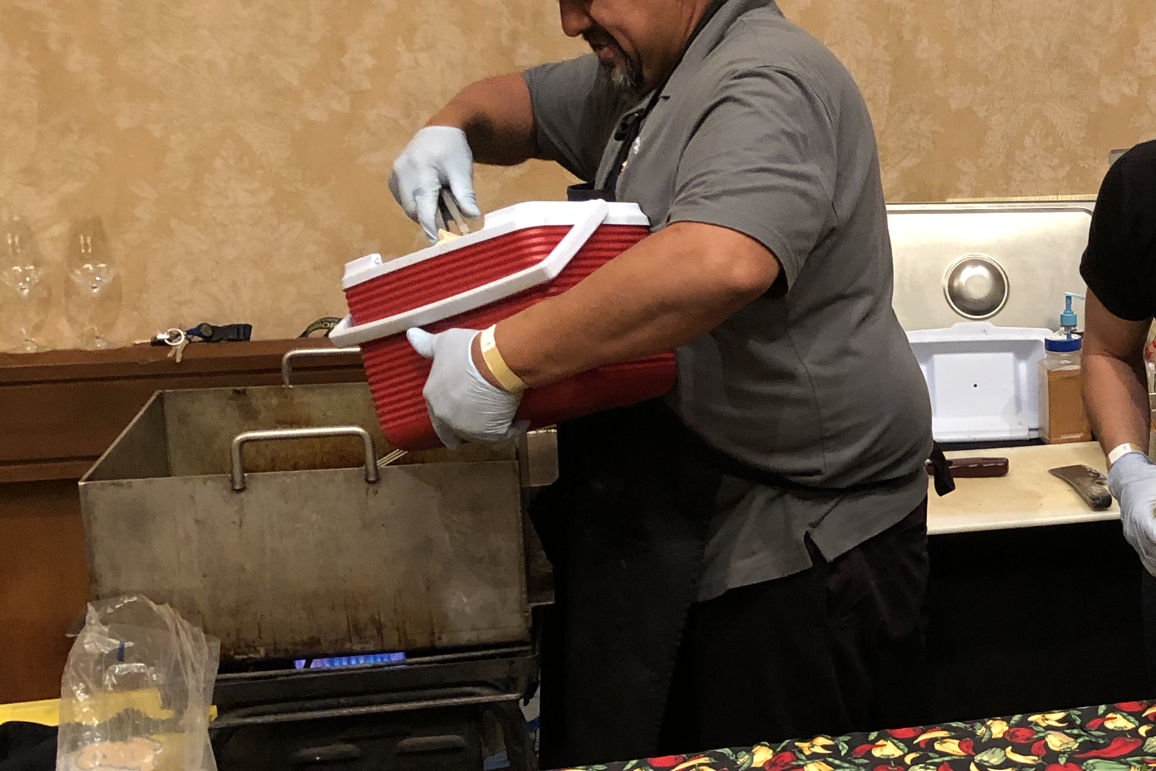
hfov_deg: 30.7
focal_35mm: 61
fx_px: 1958
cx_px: 1138
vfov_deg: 22.2
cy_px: 442
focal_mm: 4
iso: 80
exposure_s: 1/15
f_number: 1.8
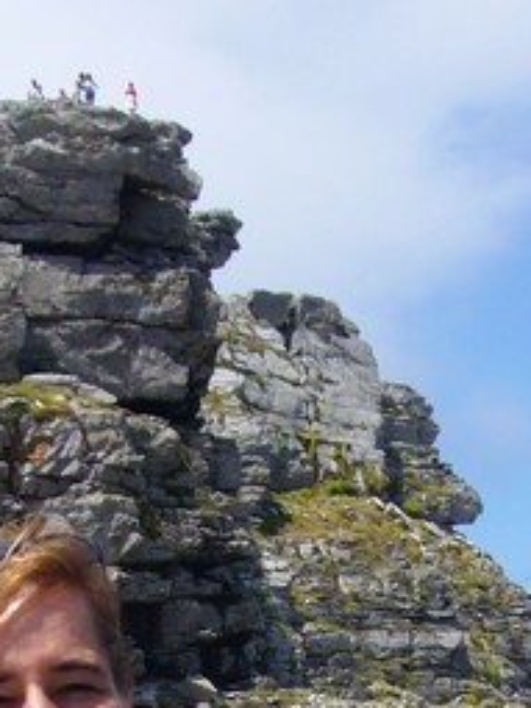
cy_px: 975
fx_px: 1801
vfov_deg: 20.0
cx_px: 345
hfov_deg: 16.7
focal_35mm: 88
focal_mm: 4.6
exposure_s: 1/500
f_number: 5.6
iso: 80
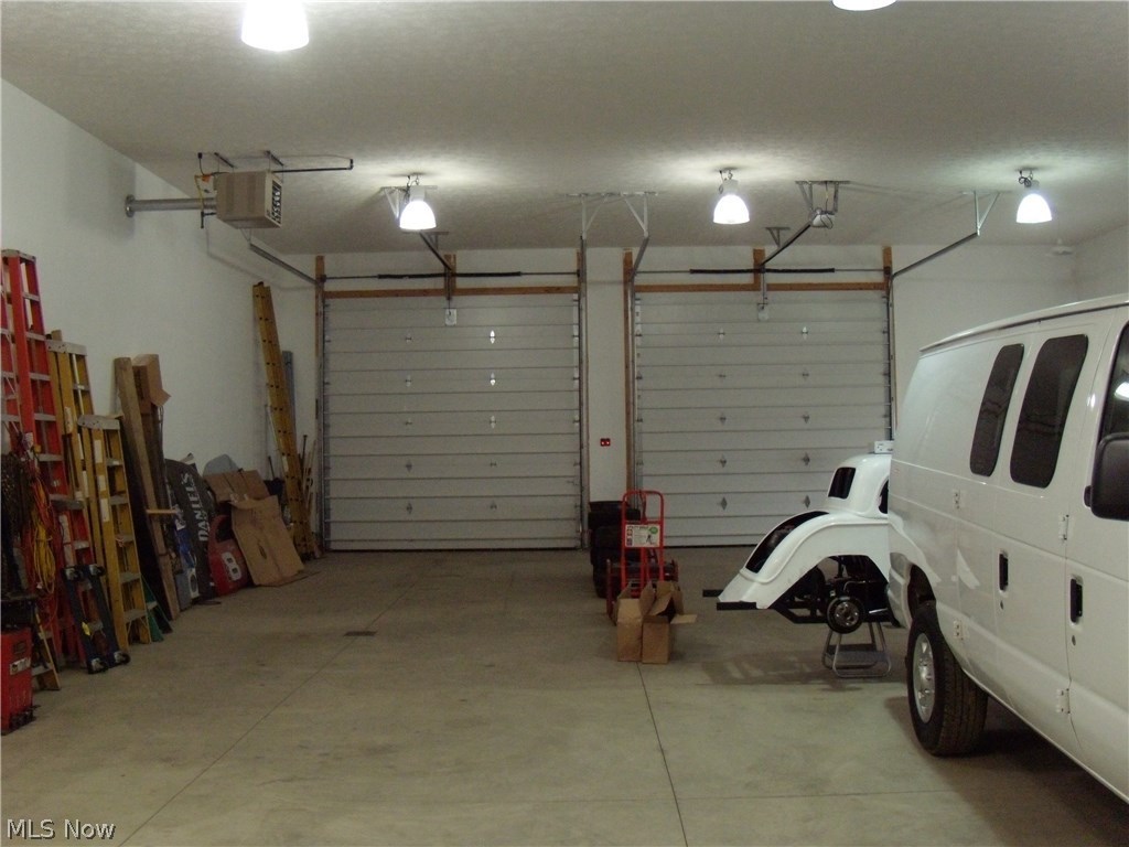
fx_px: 1174
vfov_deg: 39.7
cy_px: 424
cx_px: 564
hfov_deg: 51.4
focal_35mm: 36
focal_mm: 6.4
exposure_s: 1/50
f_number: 3.6
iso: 400
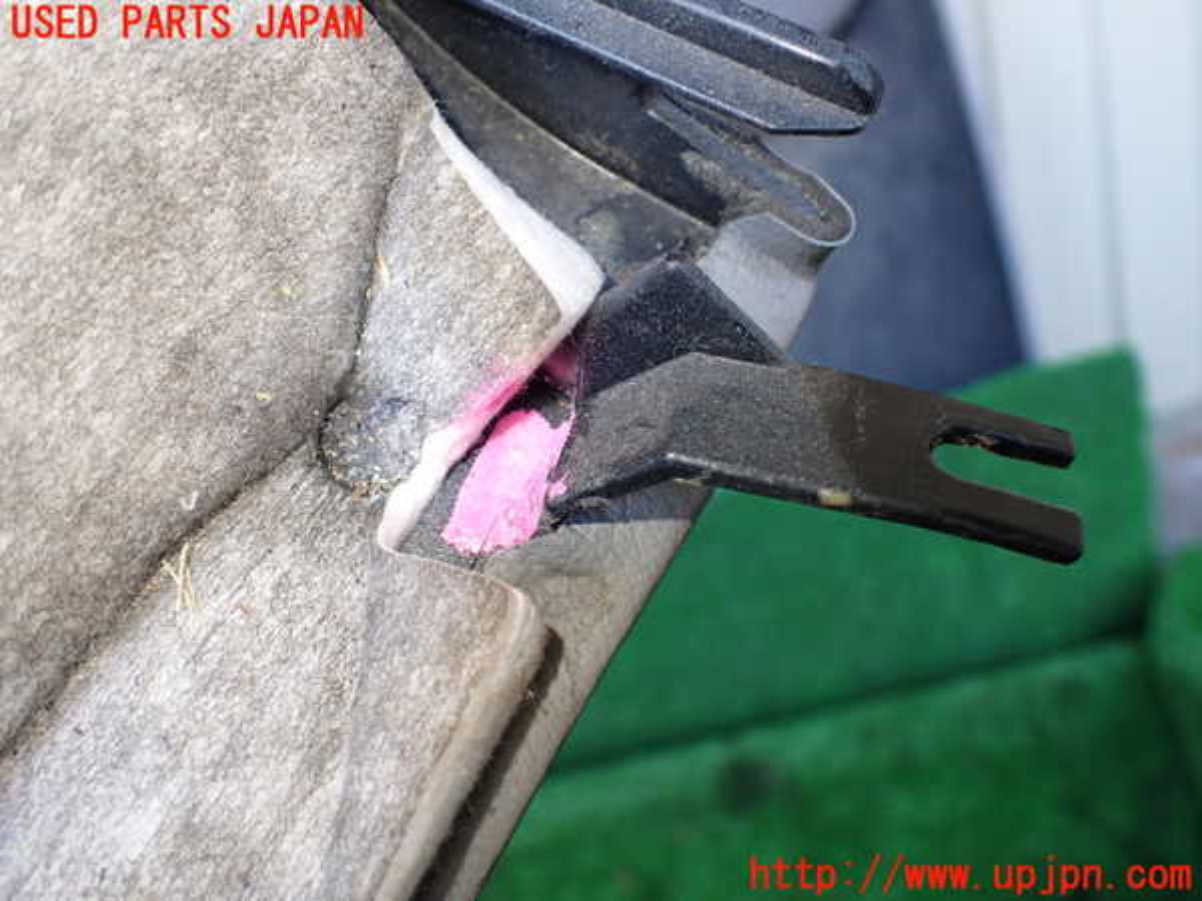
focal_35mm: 30
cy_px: 450
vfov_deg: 46.8
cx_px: 601
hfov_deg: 60.0
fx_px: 1042
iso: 320
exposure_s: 1/125
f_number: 2.3
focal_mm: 5.4
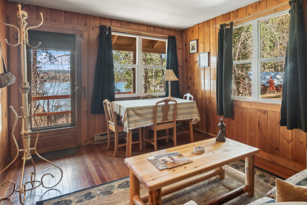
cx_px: 198
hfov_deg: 76.7
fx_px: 188
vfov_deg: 56.5
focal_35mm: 22
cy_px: 76
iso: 200
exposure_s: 1/10
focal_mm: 11
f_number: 6.3
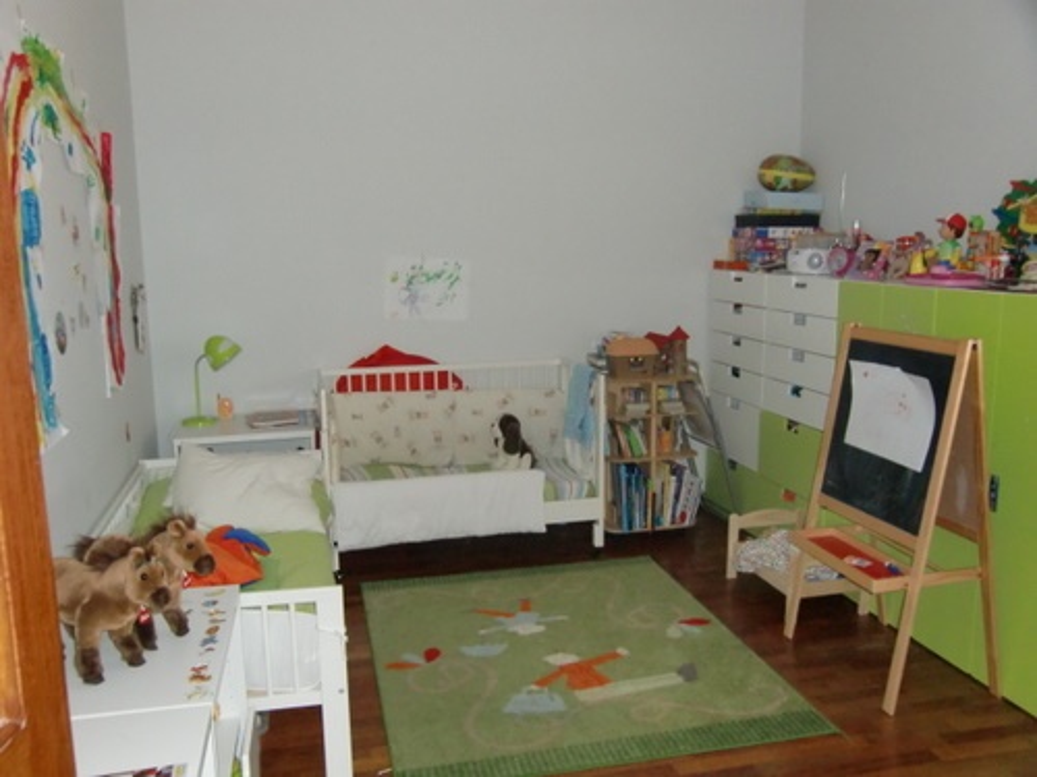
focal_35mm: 29
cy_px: 388
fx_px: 869
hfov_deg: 61.7
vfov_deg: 48.2
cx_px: 518
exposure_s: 1/60
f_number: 3.5
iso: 400
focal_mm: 5.2
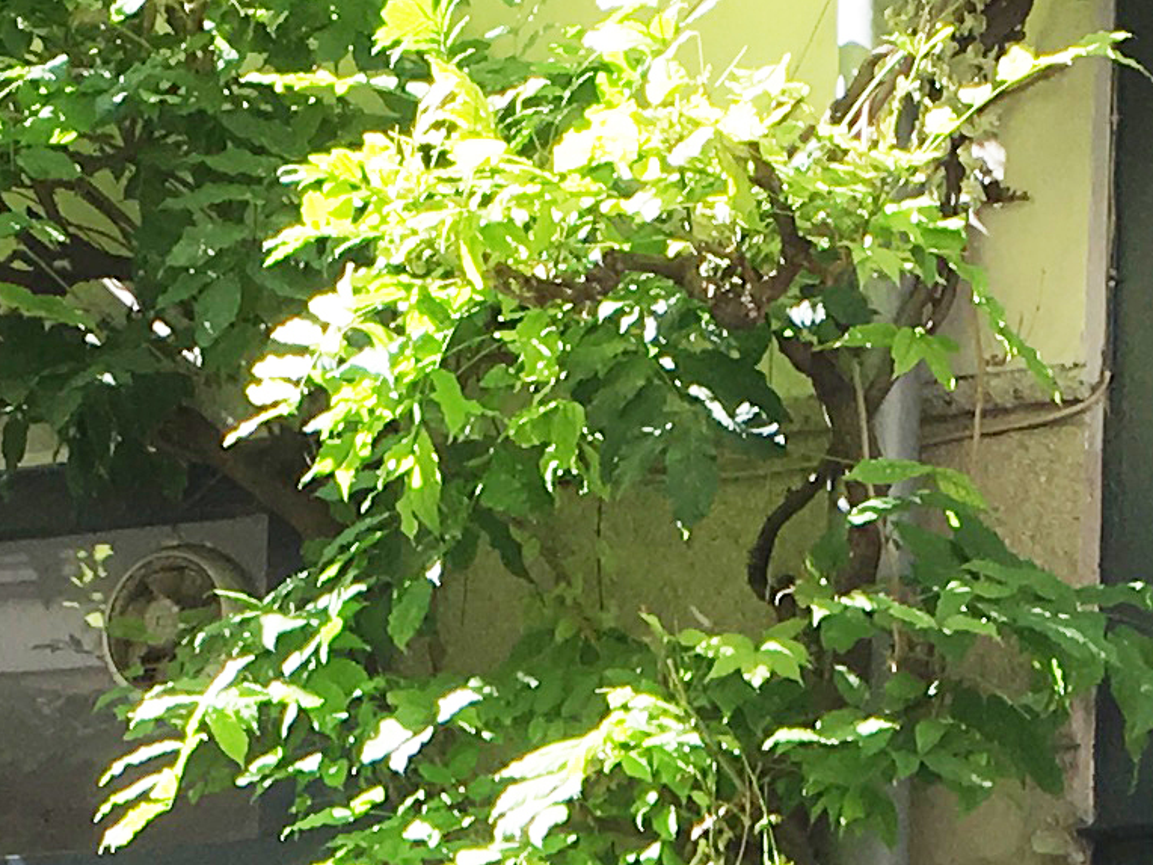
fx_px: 5096
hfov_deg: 12.9
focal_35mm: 153
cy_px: 1639
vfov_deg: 9.2
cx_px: 765
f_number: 2.2
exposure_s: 1/306
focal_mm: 4.15
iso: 25
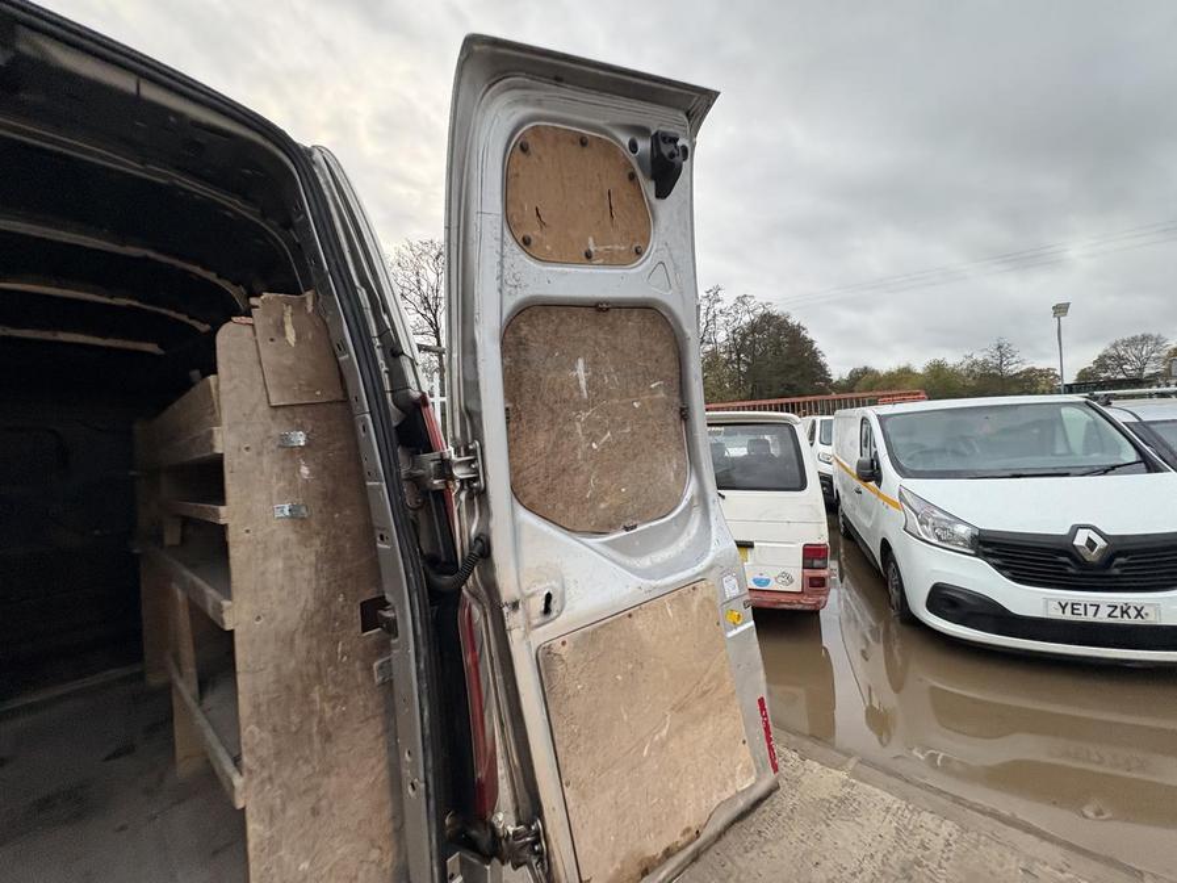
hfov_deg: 102.1
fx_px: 476
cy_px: 442
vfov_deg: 85.7
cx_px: 588
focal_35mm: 14
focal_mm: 2.22
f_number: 2.2
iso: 250
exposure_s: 1/64
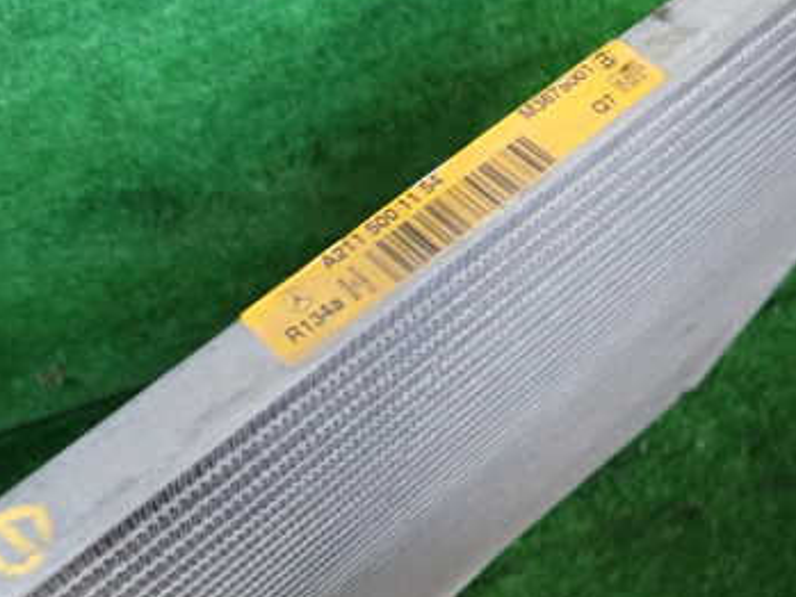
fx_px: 989
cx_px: 203
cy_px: 394
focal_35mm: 43
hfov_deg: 42.5
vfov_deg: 33.3
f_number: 2
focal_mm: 4.5
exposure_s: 1/30
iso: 200
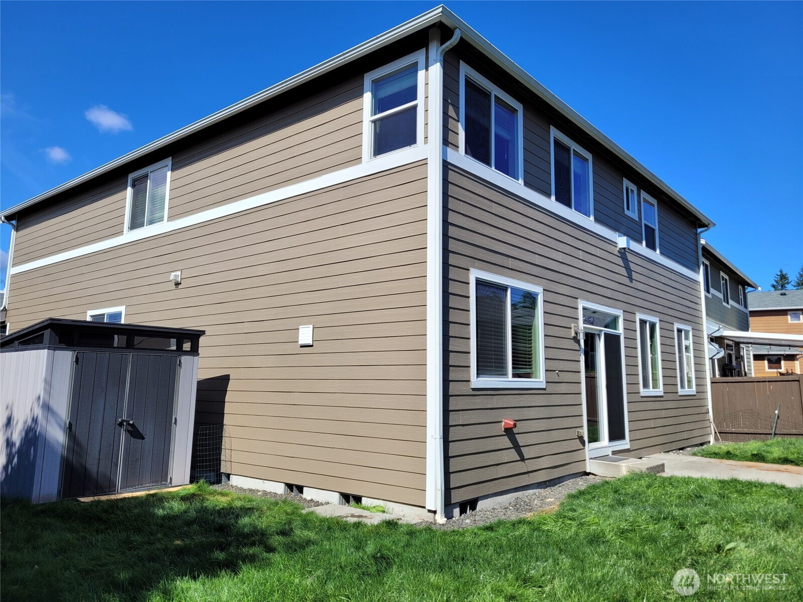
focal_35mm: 26
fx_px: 603
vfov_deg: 53.1
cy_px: 301
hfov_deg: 67.3
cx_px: 402
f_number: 1.8
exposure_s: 1/2416
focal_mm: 5.4
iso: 40
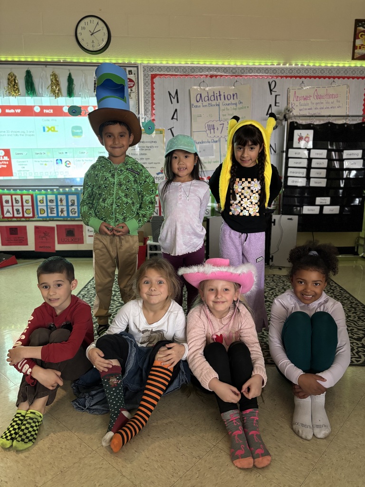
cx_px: 182
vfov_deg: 67.3
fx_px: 366
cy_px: 244
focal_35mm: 26
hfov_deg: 53.1
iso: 500
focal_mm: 5.96
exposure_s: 1/60
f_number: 1.6
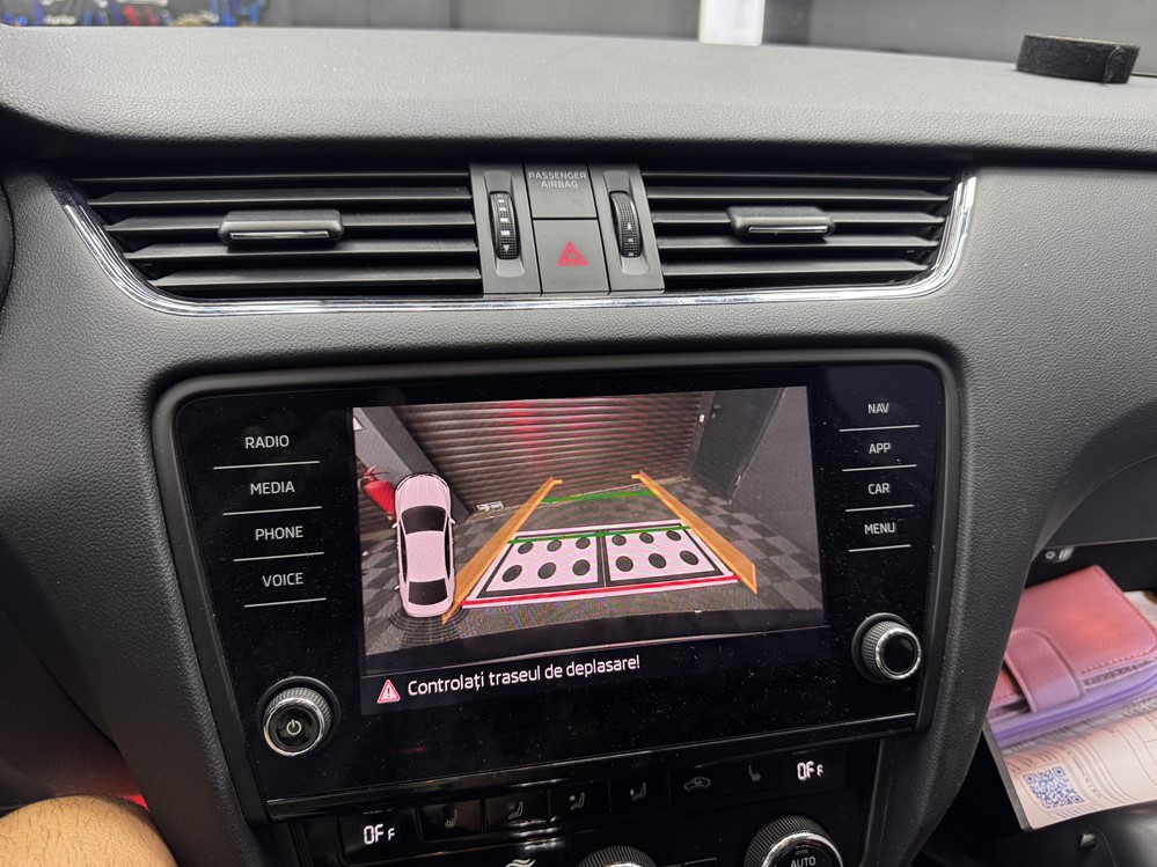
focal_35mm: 24
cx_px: 578
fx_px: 802
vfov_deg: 56.8
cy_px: 434
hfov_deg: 71.6
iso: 200
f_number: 1.78
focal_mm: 6.76
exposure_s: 1/50
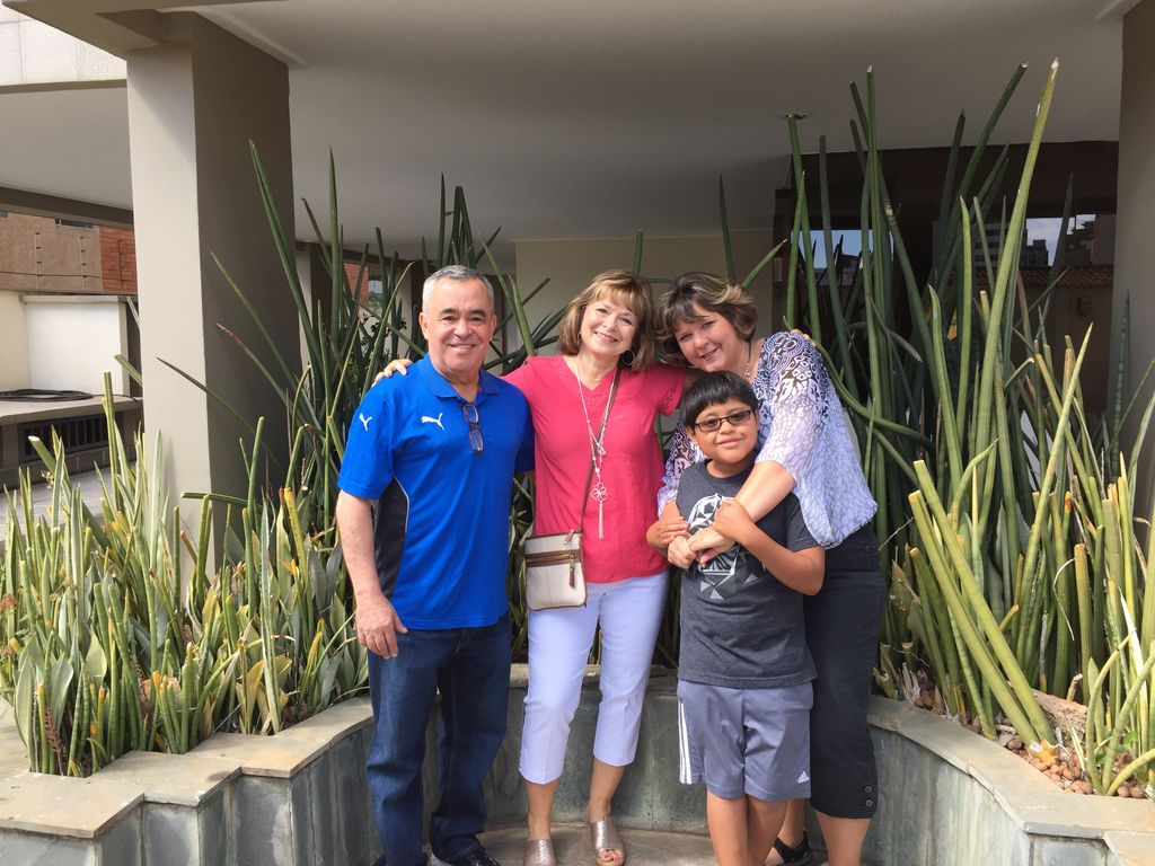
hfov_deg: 61.7
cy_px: 433
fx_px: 968
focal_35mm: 29
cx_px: 578
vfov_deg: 48.2
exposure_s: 1/230
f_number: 2.2
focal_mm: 4.15
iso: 32
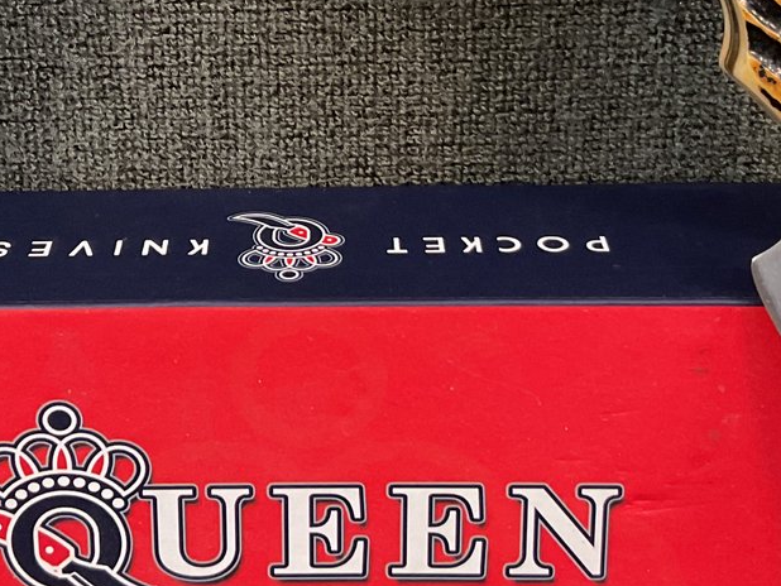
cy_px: 54
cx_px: 343
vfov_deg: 20.3
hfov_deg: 27.4
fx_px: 1603
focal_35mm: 71
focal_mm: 3
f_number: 1.8
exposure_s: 1/30
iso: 250
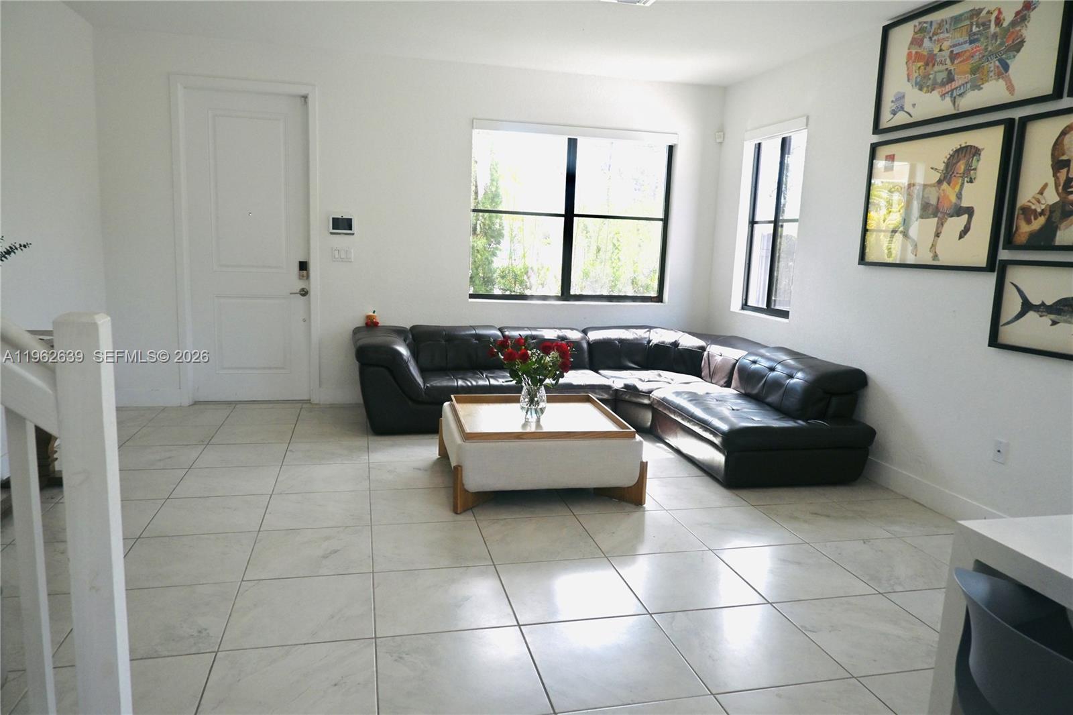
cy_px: 358
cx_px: 536
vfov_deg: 53.1
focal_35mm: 24
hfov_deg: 73.8
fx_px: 715
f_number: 5.6
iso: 640
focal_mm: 16
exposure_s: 1/250
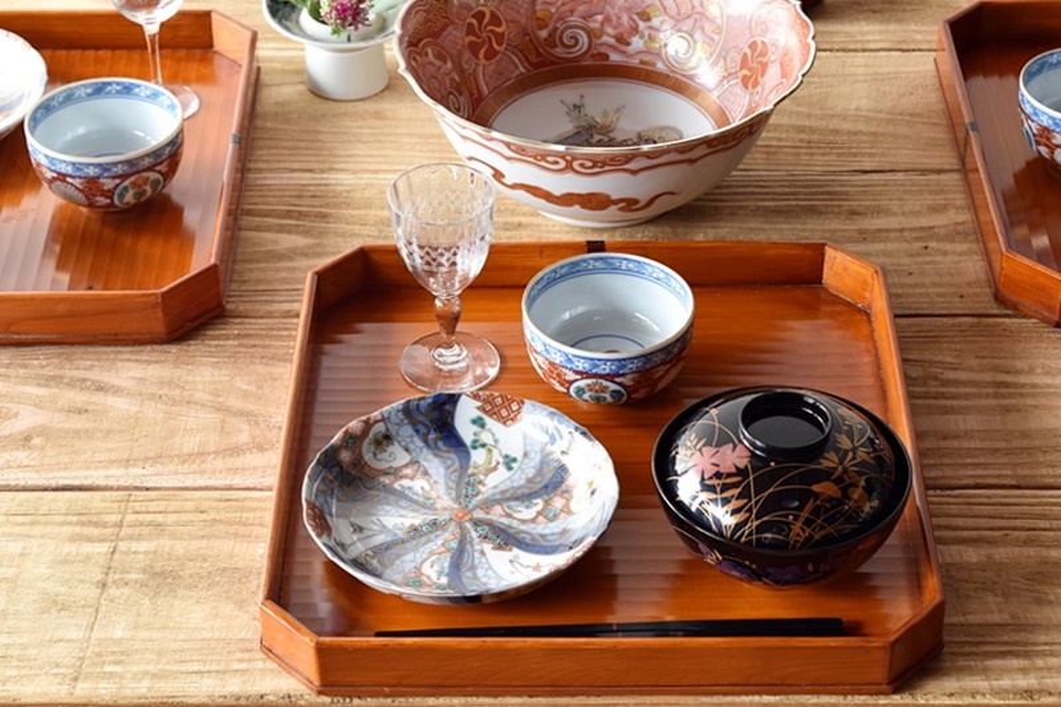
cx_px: 530
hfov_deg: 24.6
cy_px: 354
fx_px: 2431
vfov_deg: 16.5
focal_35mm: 82
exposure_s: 1/5
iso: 800
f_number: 9
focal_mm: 55
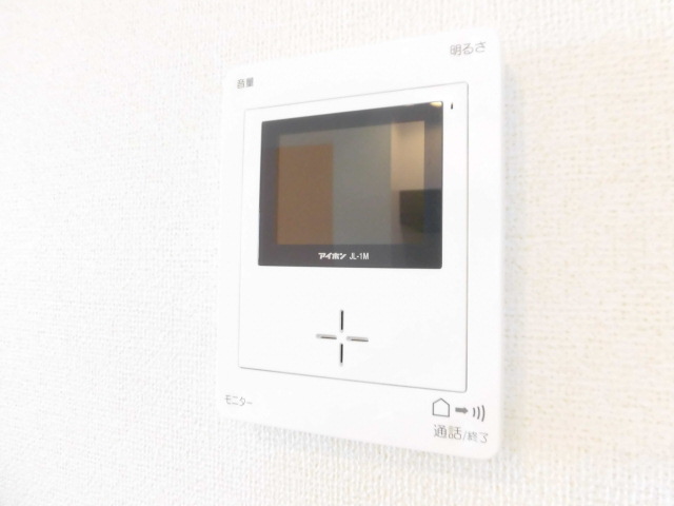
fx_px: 467
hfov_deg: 71.6
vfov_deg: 56.8
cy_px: 253
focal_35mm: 24
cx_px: 337
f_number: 3.1
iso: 400
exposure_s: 1/30
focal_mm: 4.3
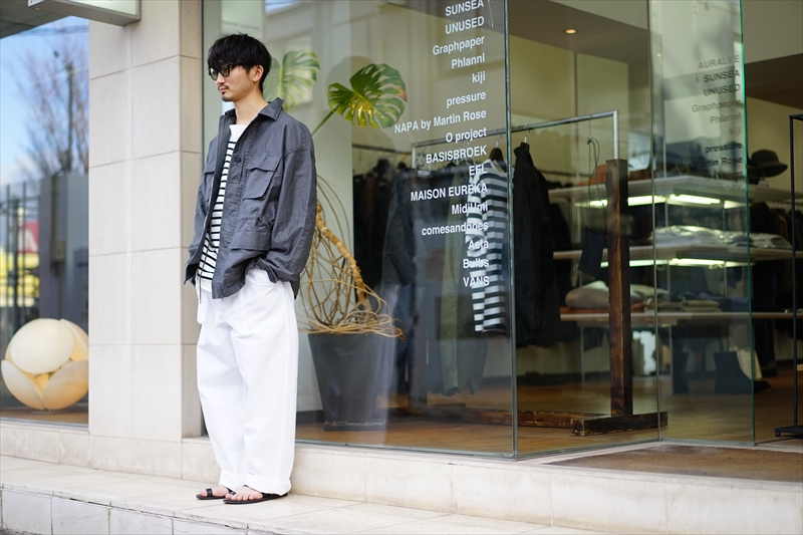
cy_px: 268
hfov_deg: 36.3
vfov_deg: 24.6
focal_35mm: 55
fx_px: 1226
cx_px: 402
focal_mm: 55
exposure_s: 1/250
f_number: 1.8
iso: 100
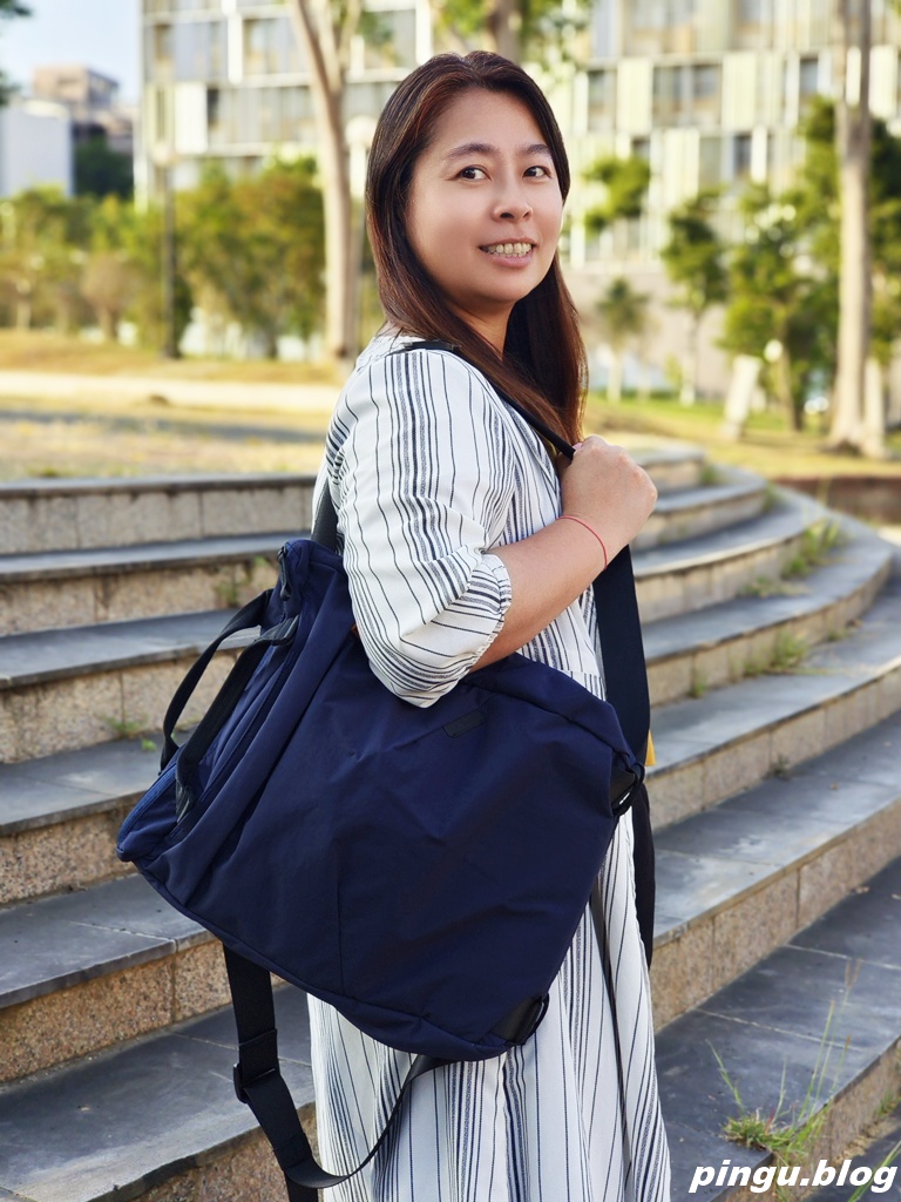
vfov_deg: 38.2
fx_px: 1735
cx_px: 450
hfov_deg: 29.1
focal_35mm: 50
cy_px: 601
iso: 50
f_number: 4
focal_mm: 6.7
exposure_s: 1/789
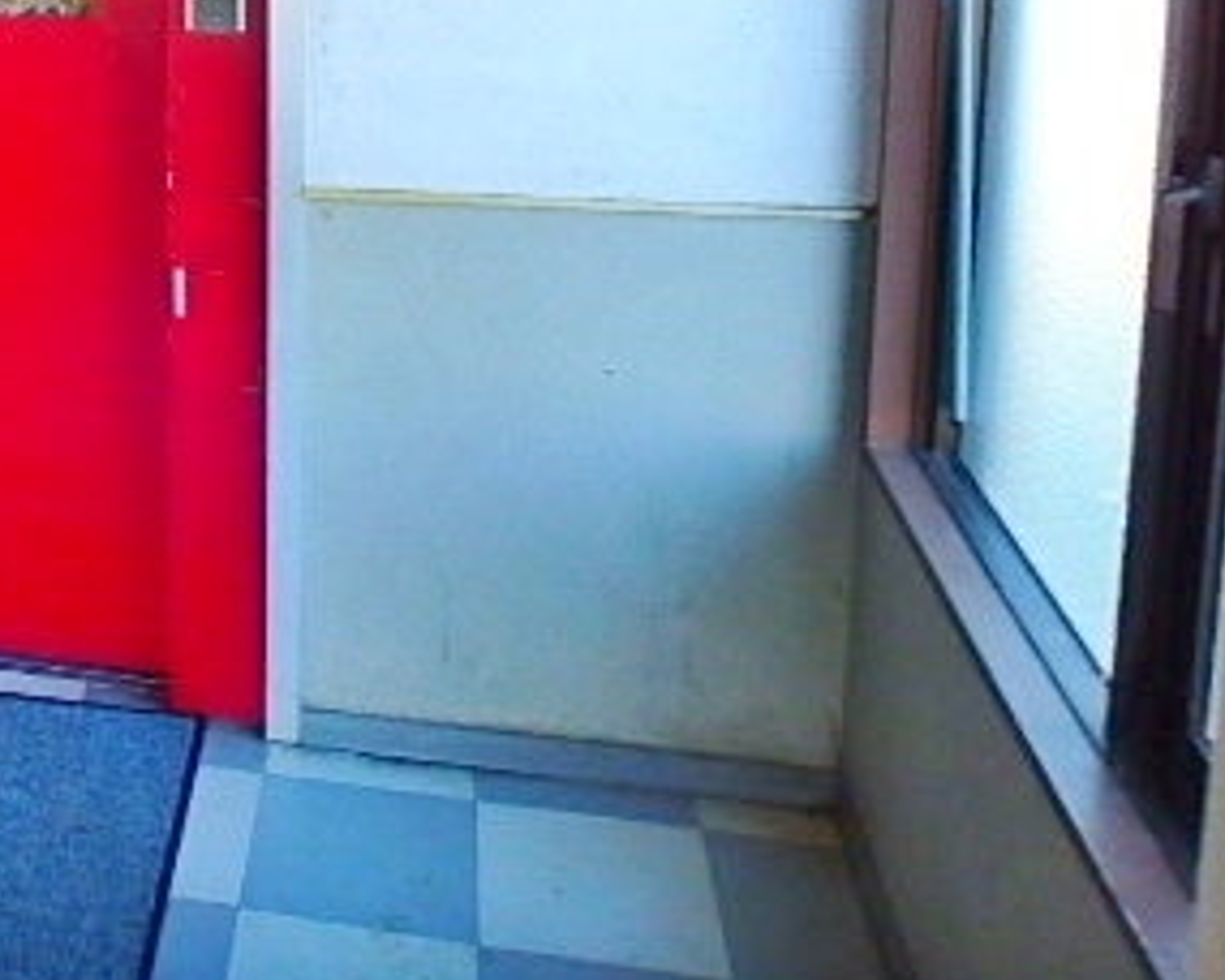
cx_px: -52
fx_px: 1668
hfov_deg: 35.7
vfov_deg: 30.5
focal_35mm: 46
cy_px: 9
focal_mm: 3.7
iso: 200
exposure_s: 1/40
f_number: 3.5
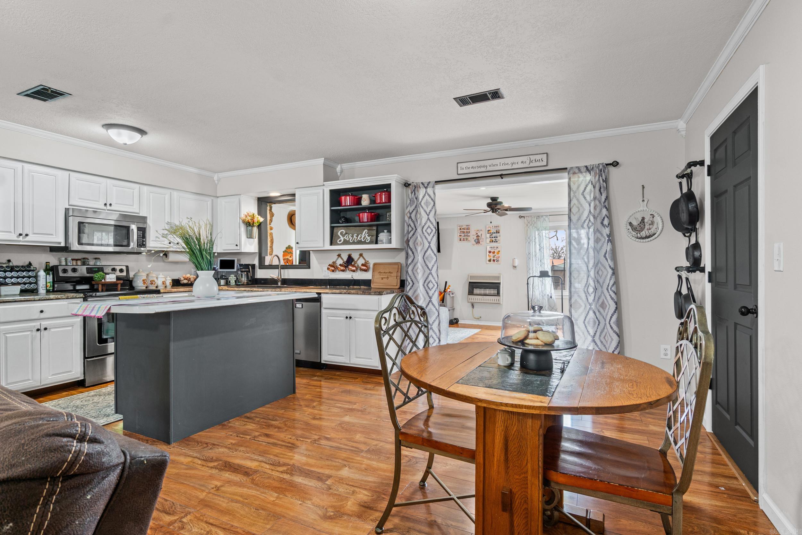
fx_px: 401
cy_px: 268
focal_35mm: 18
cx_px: 401
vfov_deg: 67.4
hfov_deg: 90.0
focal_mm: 12
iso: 250
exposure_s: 1.6
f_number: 9
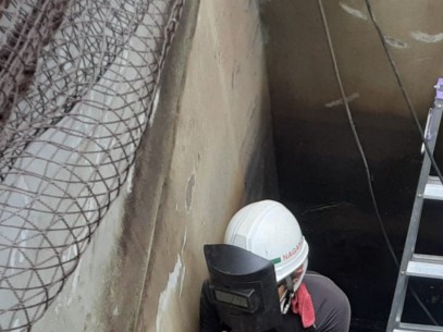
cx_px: 357
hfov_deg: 28.0
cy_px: 381
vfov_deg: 20.4
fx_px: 870
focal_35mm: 68
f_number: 1.9
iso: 40
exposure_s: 1/147
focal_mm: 2.91
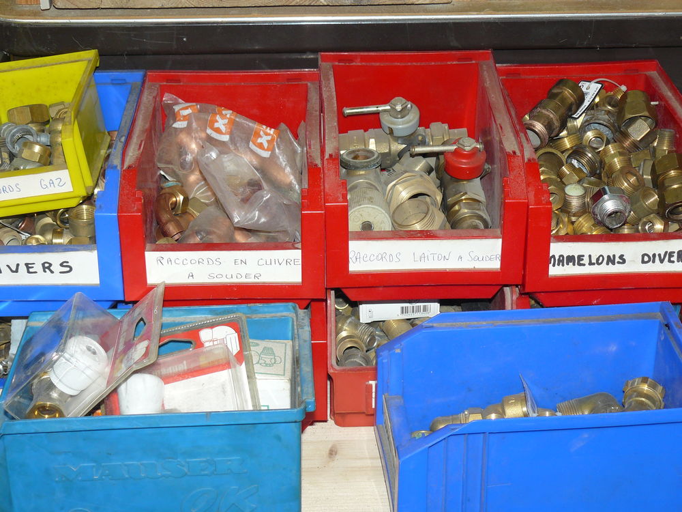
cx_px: 341
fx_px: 1458
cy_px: 256
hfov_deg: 26.3
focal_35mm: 74
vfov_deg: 19.9
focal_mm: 12.4
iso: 100
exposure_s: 1/30
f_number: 3.2
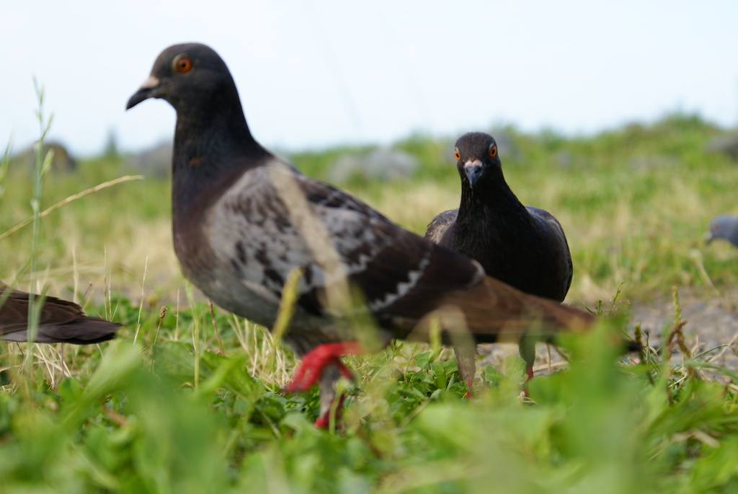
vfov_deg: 13.1
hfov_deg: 19.4
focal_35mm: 105
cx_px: 369
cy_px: 247
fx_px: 2155
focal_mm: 70
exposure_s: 1/160
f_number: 6.3
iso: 100
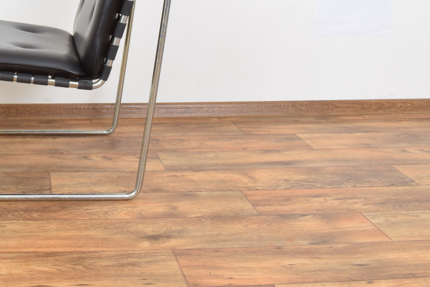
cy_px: 28
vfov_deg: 22.8
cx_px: 42
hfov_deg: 32.7
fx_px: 693
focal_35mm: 58
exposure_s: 5
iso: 100
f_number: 22
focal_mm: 18
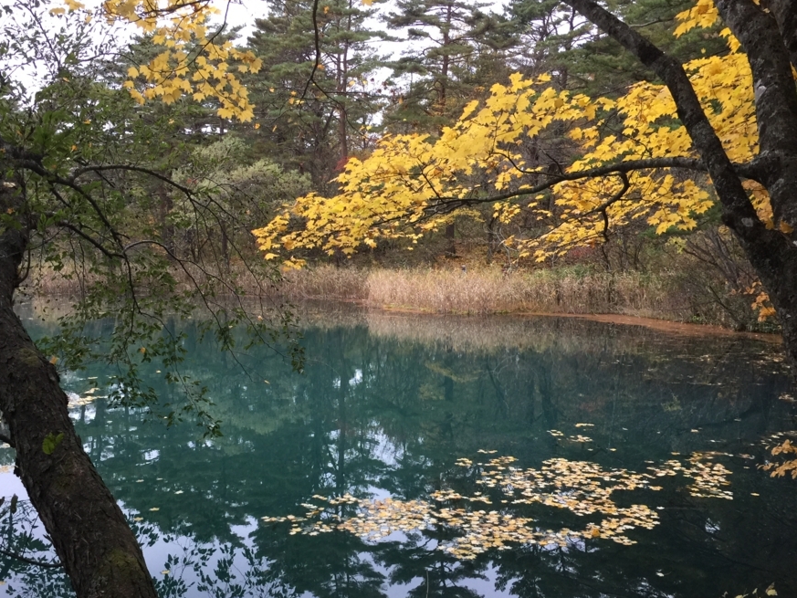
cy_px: 309
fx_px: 783
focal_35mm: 34
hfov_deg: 53.9
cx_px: 373
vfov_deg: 41.8
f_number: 2.2
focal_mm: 4.15
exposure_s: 1/30
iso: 40
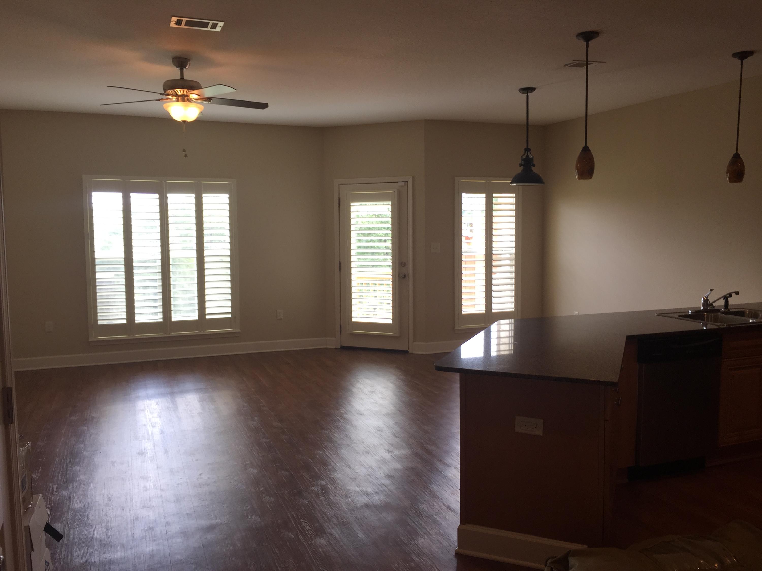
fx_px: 638
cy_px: 286
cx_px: 381
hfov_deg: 61.7
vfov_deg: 48.2
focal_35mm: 29
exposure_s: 1/60
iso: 32
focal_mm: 4.15
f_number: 2.2
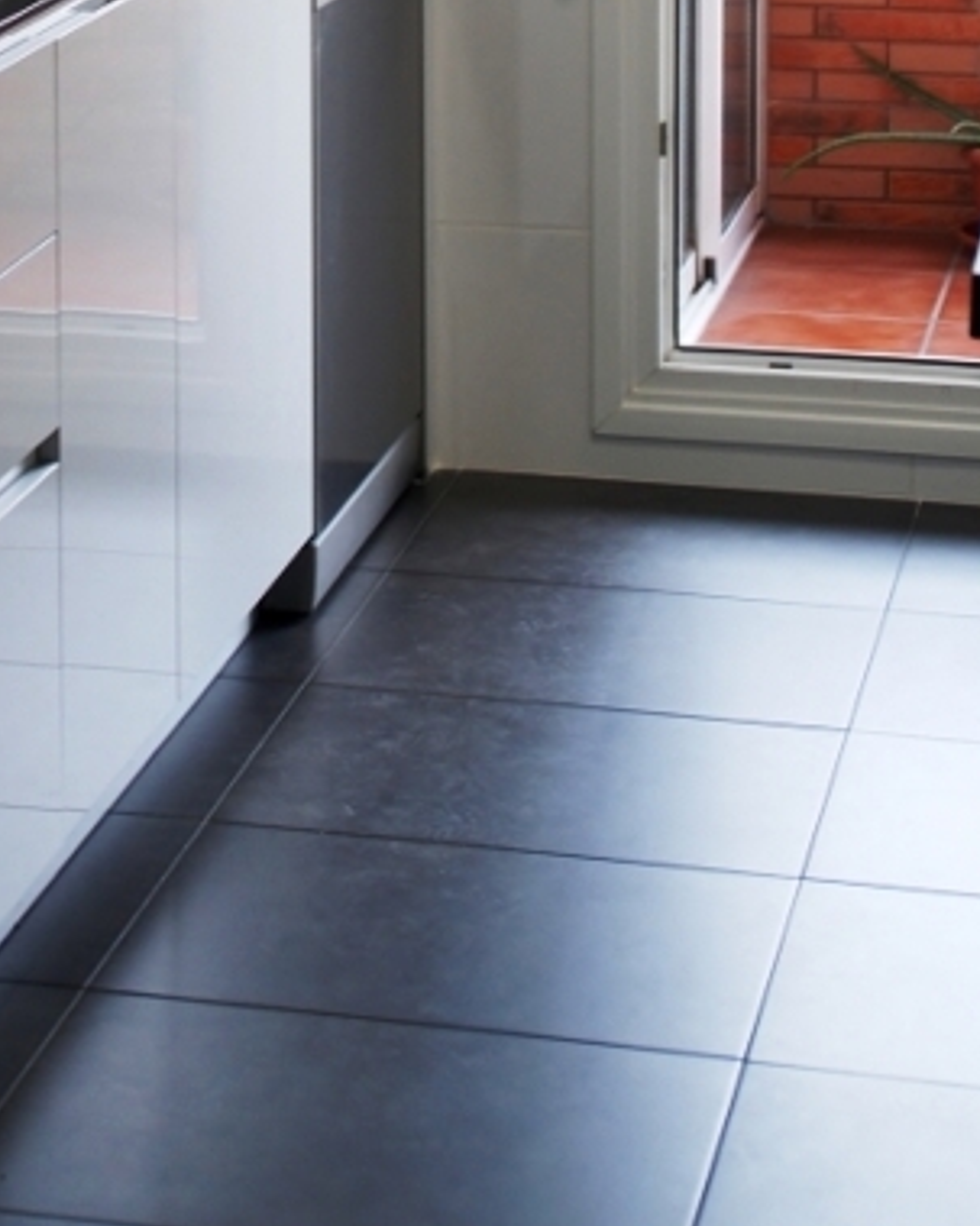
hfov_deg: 13.1
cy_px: -155
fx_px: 4248
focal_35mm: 117
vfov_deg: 15.9
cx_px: 152
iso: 200
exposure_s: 1/40
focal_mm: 35
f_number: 4.2
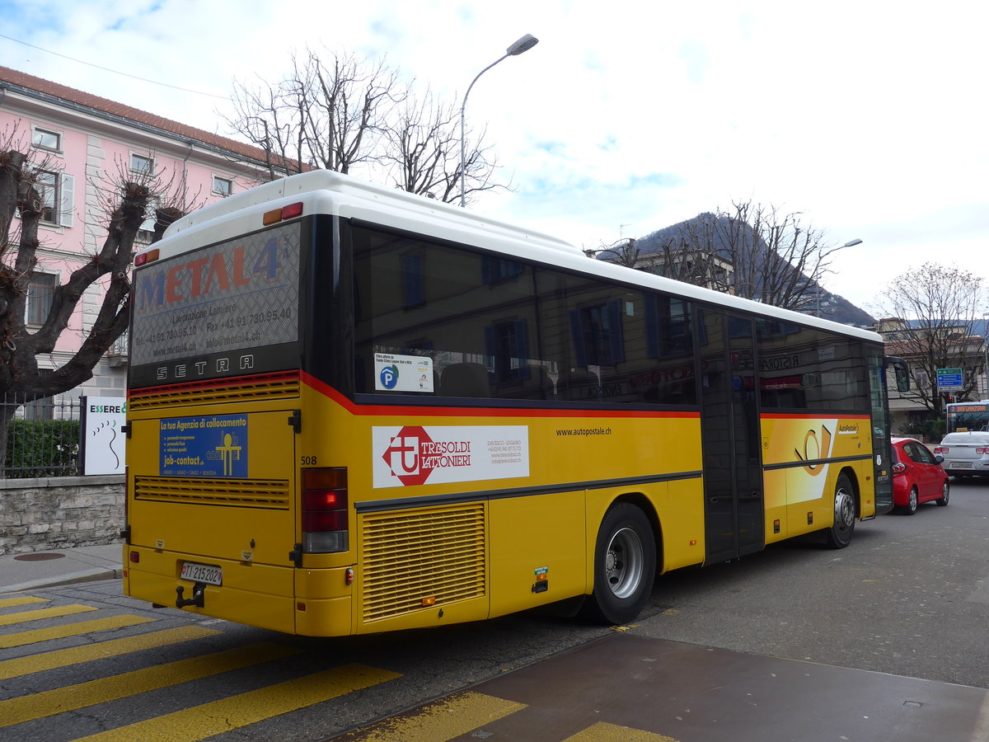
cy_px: 371
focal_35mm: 29
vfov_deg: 48.2
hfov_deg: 61.7
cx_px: 494
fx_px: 829
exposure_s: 1/500
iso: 80
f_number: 2.8
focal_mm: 6
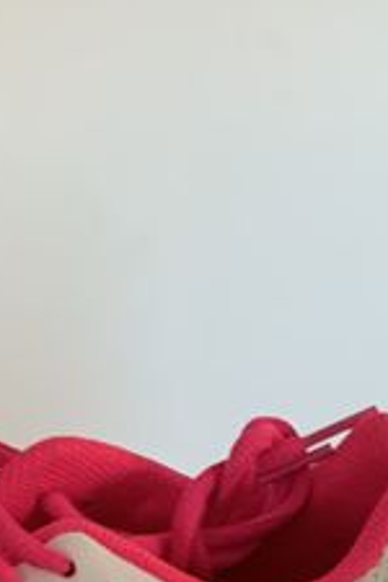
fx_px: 1940
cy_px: 949
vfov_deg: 15.4
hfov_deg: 11.3
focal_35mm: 120
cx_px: 372
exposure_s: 1/60
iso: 400
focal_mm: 4.25
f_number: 1.8
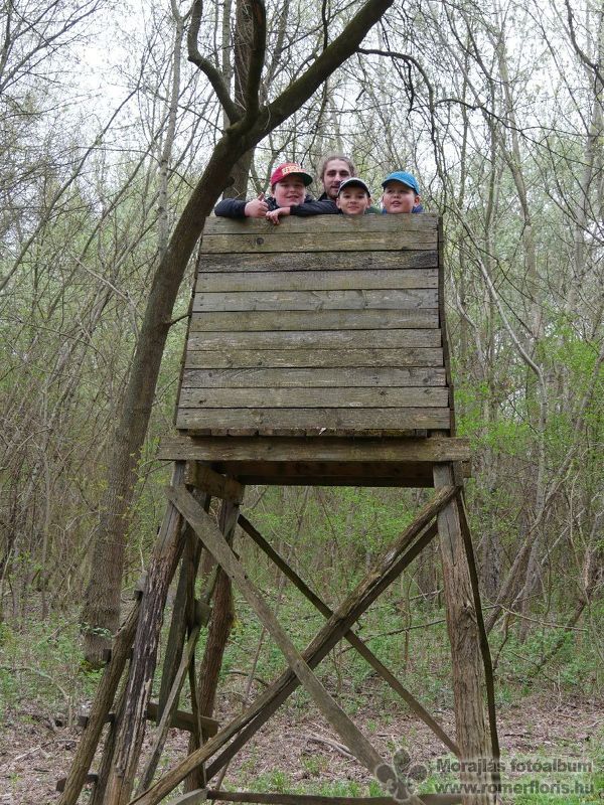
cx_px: 302
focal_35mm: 52
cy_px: 402
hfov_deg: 28.0
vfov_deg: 36.8
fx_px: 1210
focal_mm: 26
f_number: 4.2
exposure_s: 1/100
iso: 200
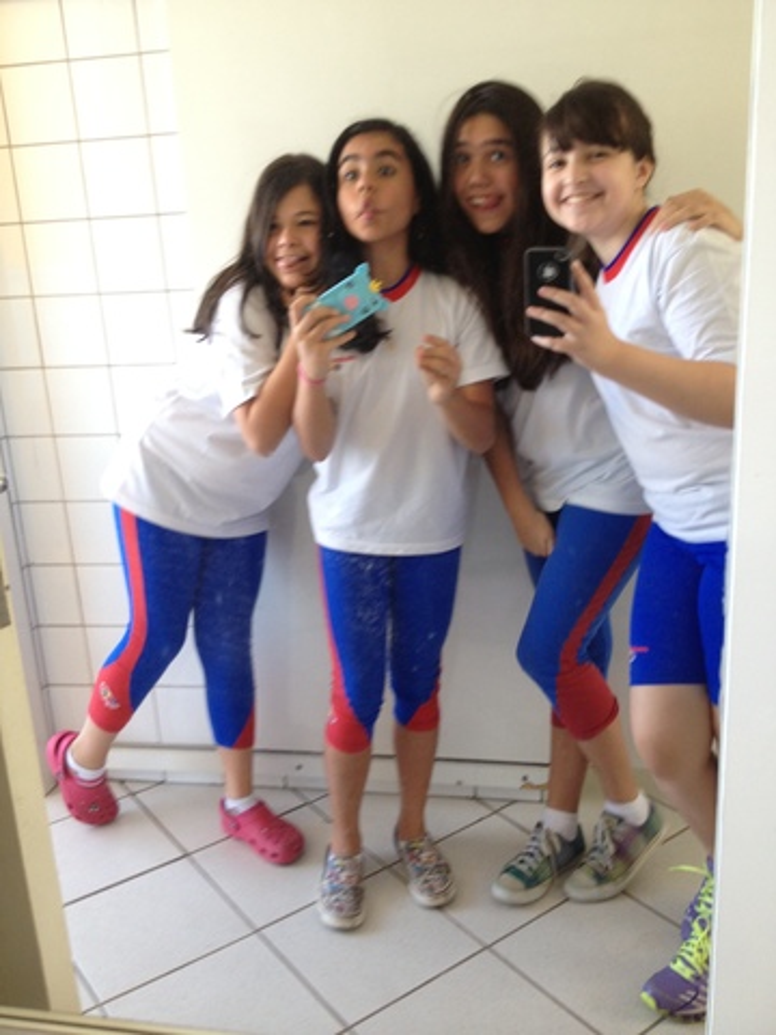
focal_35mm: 35
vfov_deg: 52.6
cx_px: 388
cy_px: 518
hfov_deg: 40.7
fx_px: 1046
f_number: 2.4
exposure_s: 1/40
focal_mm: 4.28
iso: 64
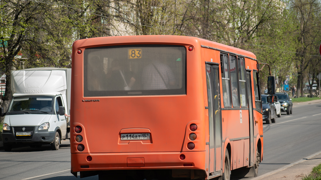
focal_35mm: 161
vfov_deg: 7.5
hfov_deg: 13.4
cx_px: 161
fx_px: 1371
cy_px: 93
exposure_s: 1/500
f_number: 5.6
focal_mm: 102
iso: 100
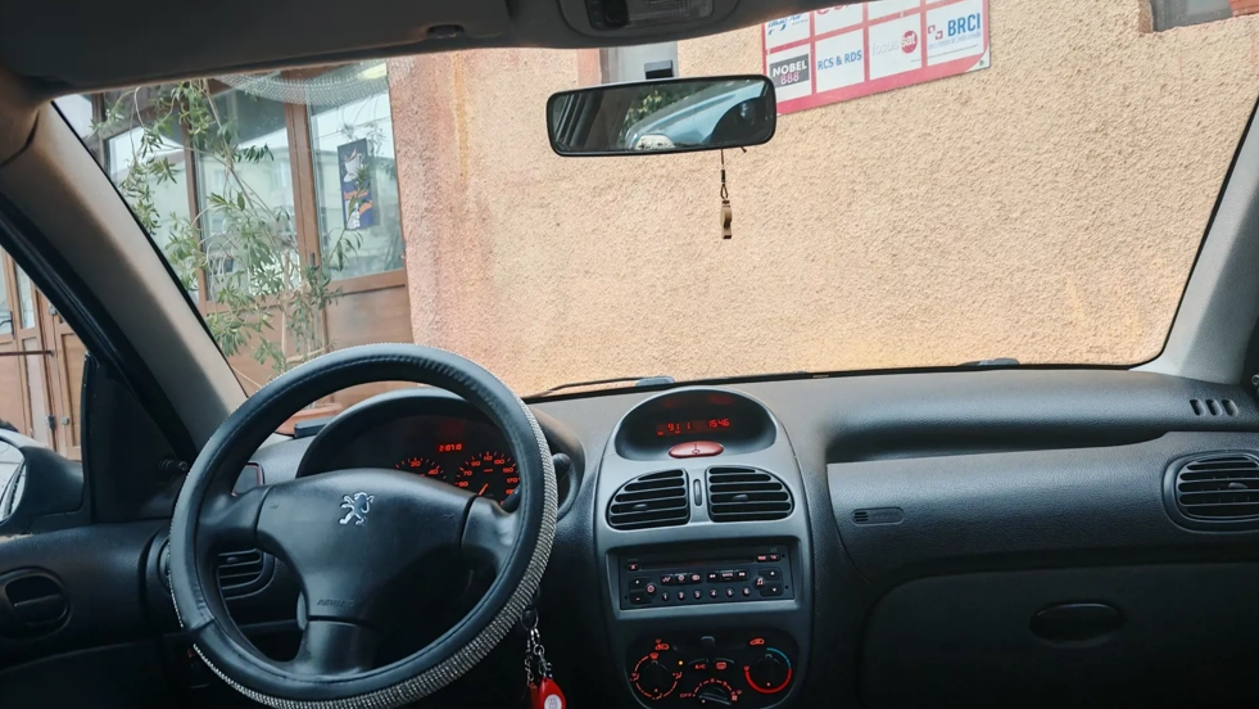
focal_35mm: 30
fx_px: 1002
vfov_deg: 38.8
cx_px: 626
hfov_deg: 64.3
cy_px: 425
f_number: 1.9
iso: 400
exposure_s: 1/30
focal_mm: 6.67
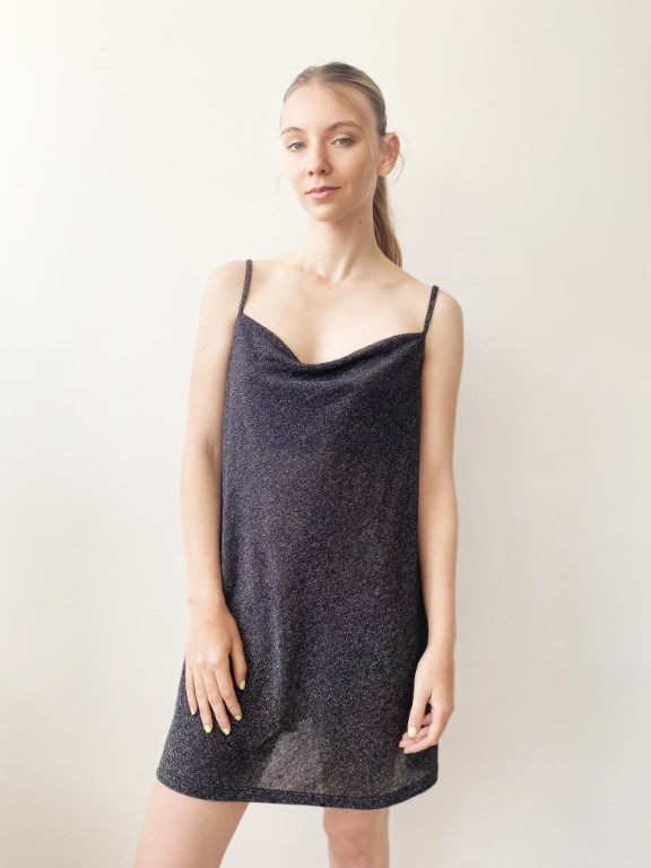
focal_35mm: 26
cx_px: 326
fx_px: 652
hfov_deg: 53.1
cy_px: 434
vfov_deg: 67.3
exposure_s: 1/121
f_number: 1.8
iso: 50
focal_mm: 4.25
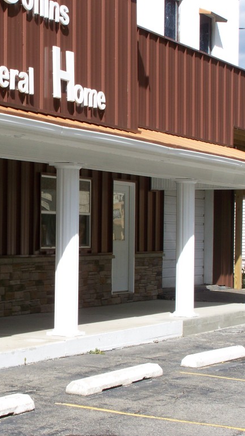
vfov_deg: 22.5
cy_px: 219
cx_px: -1
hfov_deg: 12.6
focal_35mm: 95
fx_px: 1098
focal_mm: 10.7
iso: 64
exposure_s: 1/400
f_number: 4.5
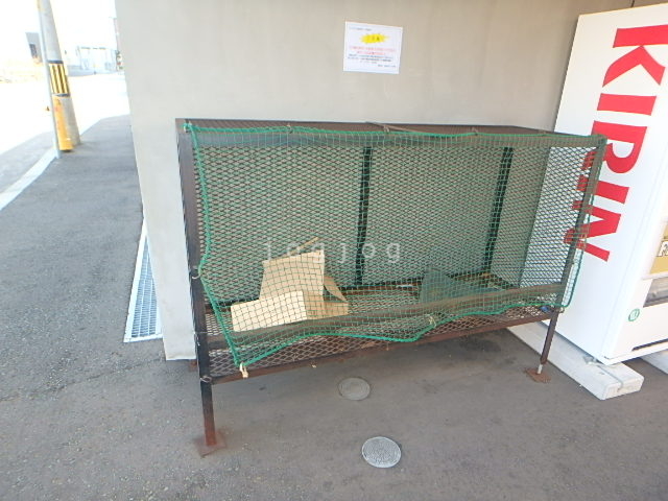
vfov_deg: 63.4
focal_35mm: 21
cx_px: 334
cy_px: 250
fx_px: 405
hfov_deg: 79.0
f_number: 3.5
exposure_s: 1/60
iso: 160
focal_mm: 3.7
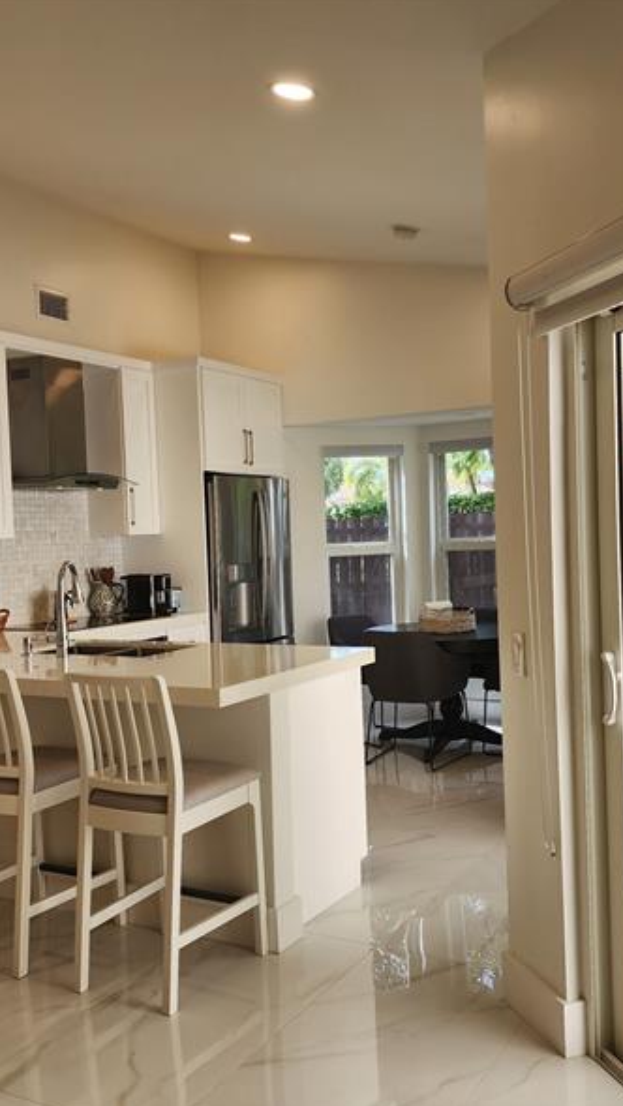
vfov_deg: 58.0
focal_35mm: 34
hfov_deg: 34.7
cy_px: 553
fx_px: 998
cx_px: 315
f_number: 1.8
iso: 25
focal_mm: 6.4
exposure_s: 1/120
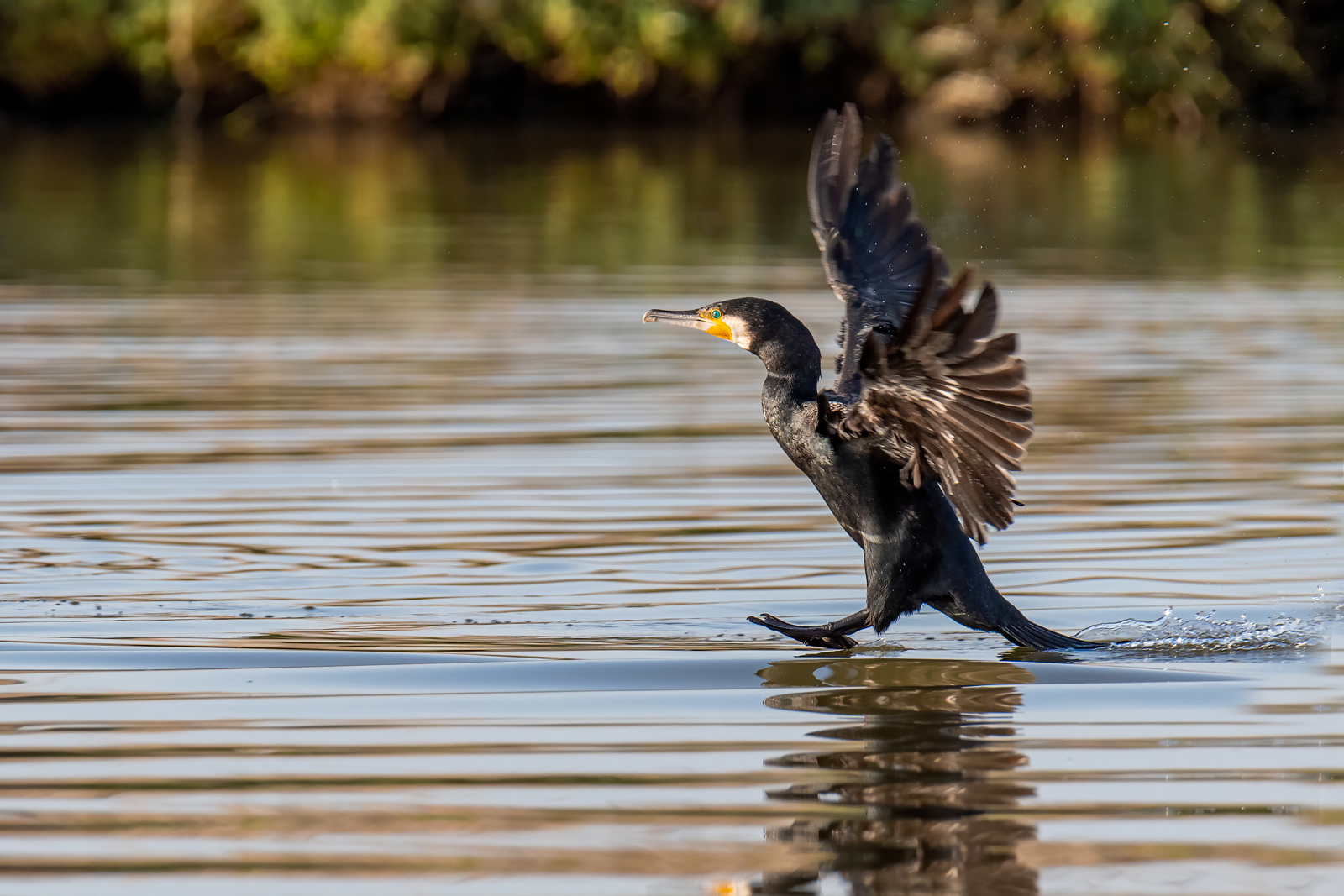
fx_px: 33601
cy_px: 448
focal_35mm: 900
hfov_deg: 2.3
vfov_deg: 1.5
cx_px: 672
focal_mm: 600
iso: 640
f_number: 8
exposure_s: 1/1250
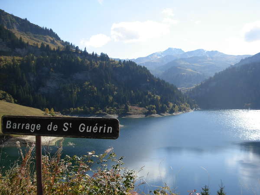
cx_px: 130
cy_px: 98
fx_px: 285
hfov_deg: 49.0
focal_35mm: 38
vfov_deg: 37.7
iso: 79
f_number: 2.9
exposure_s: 1/995
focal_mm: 6.3
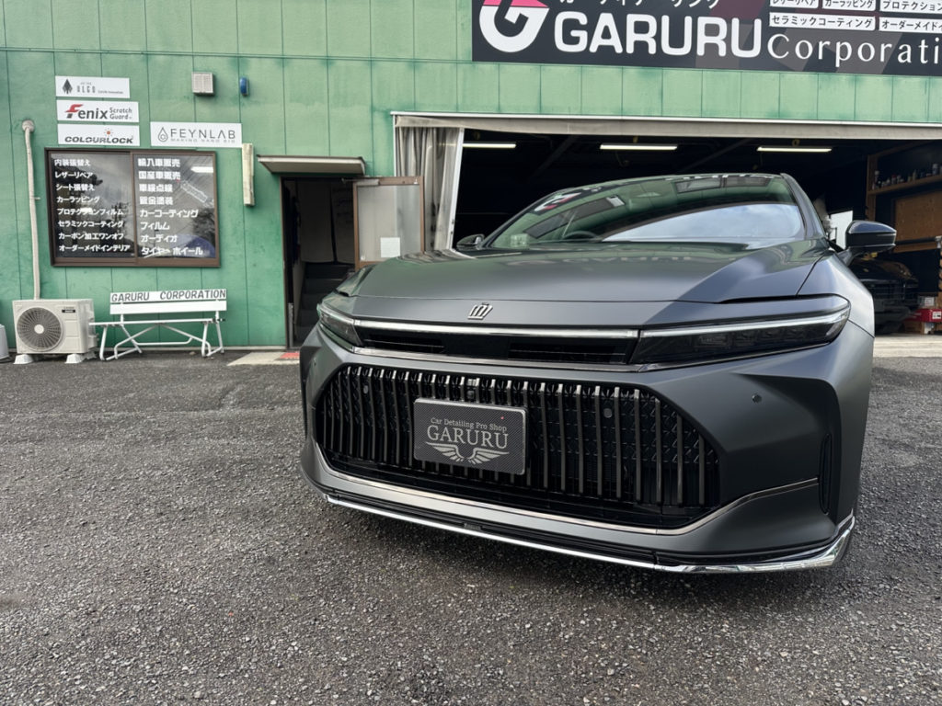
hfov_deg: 71.6
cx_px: 471
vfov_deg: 56.8
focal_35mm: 24
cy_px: 353
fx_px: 653
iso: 80
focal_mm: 6.86
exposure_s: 1/642
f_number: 1.78
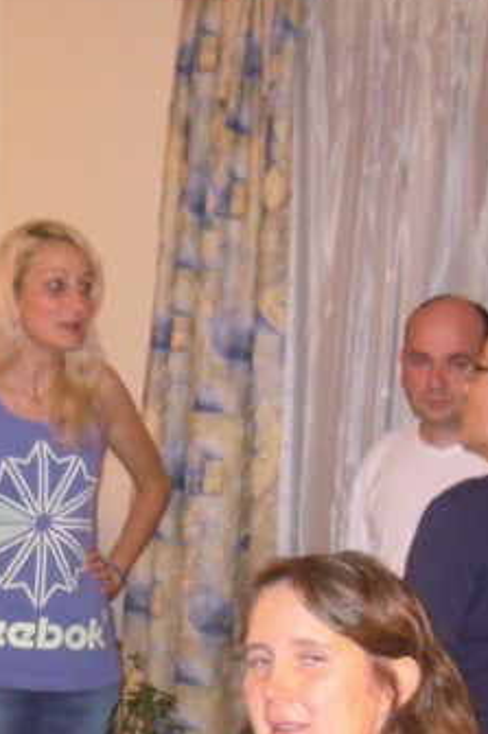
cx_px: 92
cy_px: 754
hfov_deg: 15.6
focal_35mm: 87
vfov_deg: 22.4
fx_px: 1771
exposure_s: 1/25
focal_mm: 5
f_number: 2.7
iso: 320
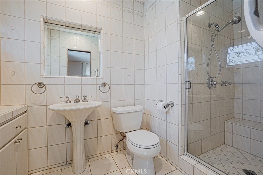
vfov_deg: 77.3
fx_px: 110
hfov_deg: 100.4
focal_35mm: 15
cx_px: 132
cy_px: 88
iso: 400
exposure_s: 1/500
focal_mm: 10
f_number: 8
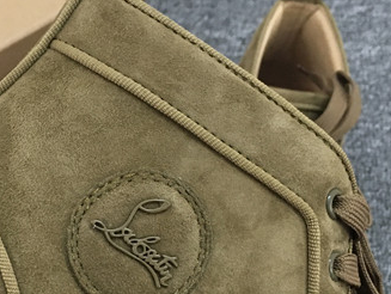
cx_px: 110
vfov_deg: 23.5
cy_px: 217
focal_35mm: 62
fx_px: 701
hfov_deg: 30.8
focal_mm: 4.15
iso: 200
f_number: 2.2
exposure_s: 1/17
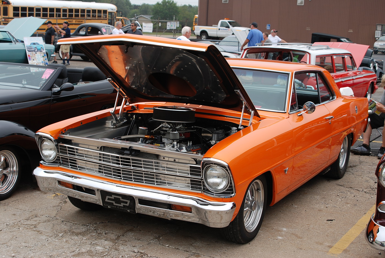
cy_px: 129
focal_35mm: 52
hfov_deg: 37.8
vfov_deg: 25.8
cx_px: 192
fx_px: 562
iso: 100
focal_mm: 35
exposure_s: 1/160
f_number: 6.3
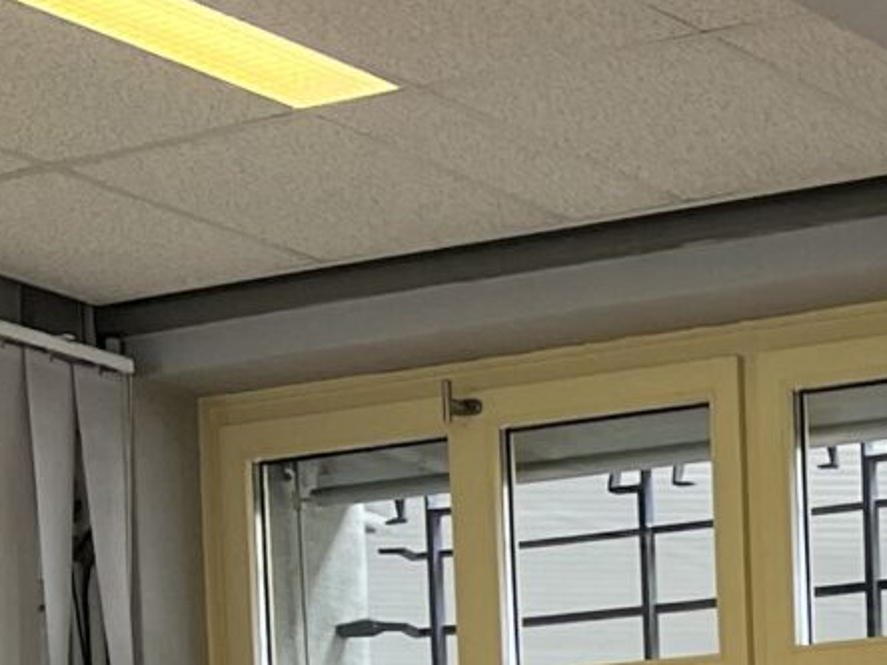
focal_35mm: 150
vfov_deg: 8.5
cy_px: 1883
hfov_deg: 11.3
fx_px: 3844
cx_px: 2016
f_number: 1.6
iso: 32
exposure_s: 1/100
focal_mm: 5.1
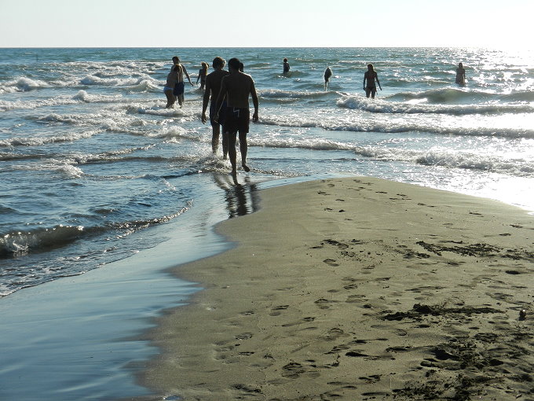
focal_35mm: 68
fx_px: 1049
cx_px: 267
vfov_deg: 21.6
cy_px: 200
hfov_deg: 28.6
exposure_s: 1/2000
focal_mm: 12.3
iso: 160
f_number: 4.6
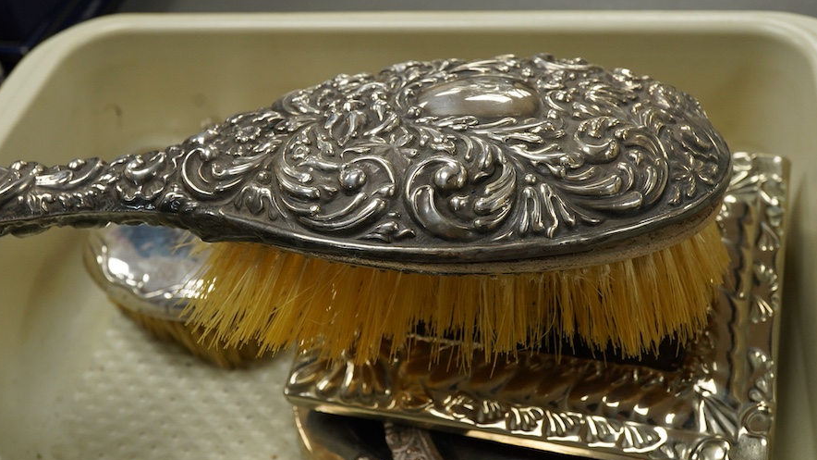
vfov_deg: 24.9
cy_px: 188
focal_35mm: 48
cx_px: 404
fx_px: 1040
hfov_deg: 42.9
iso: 1600
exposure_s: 1/125
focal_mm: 30
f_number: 13
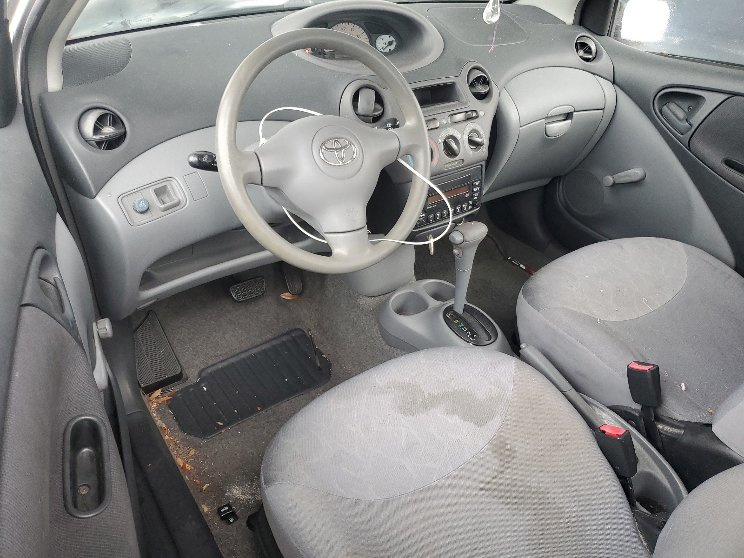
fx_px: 559
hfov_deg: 67.3
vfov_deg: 53.1
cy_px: 279
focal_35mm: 26
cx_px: 372
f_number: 1.5
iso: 152
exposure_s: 1/60.2
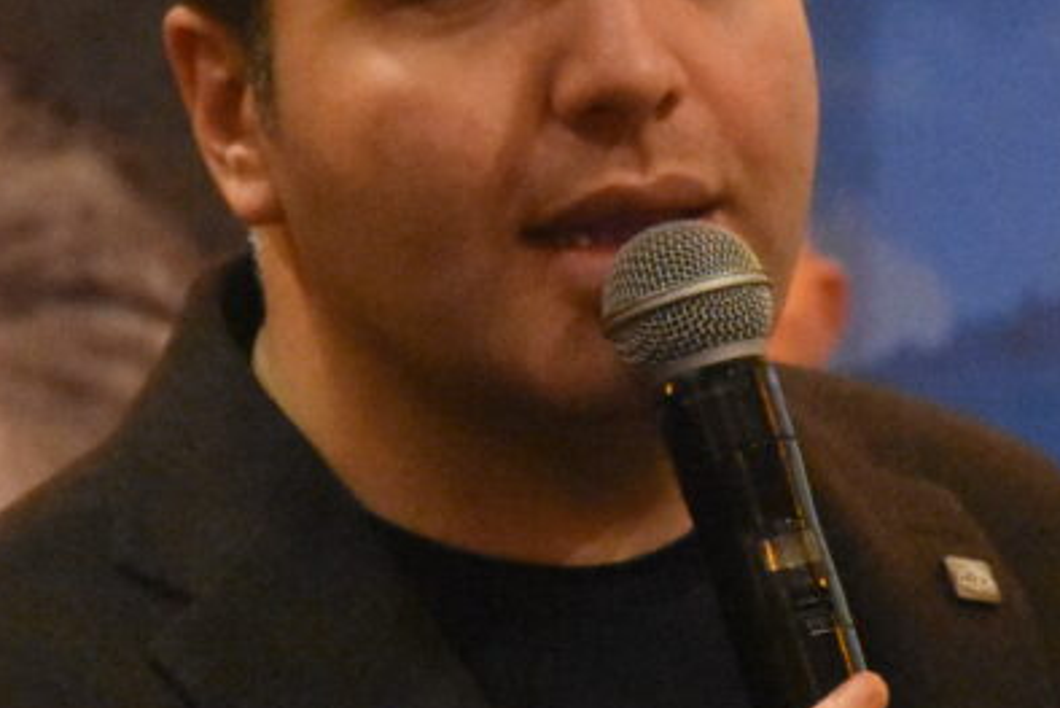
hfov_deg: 3.8
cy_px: 454
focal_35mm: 546
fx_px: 16082
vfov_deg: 2.5
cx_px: 613
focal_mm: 112
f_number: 5.6
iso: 14400
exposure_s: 1/60
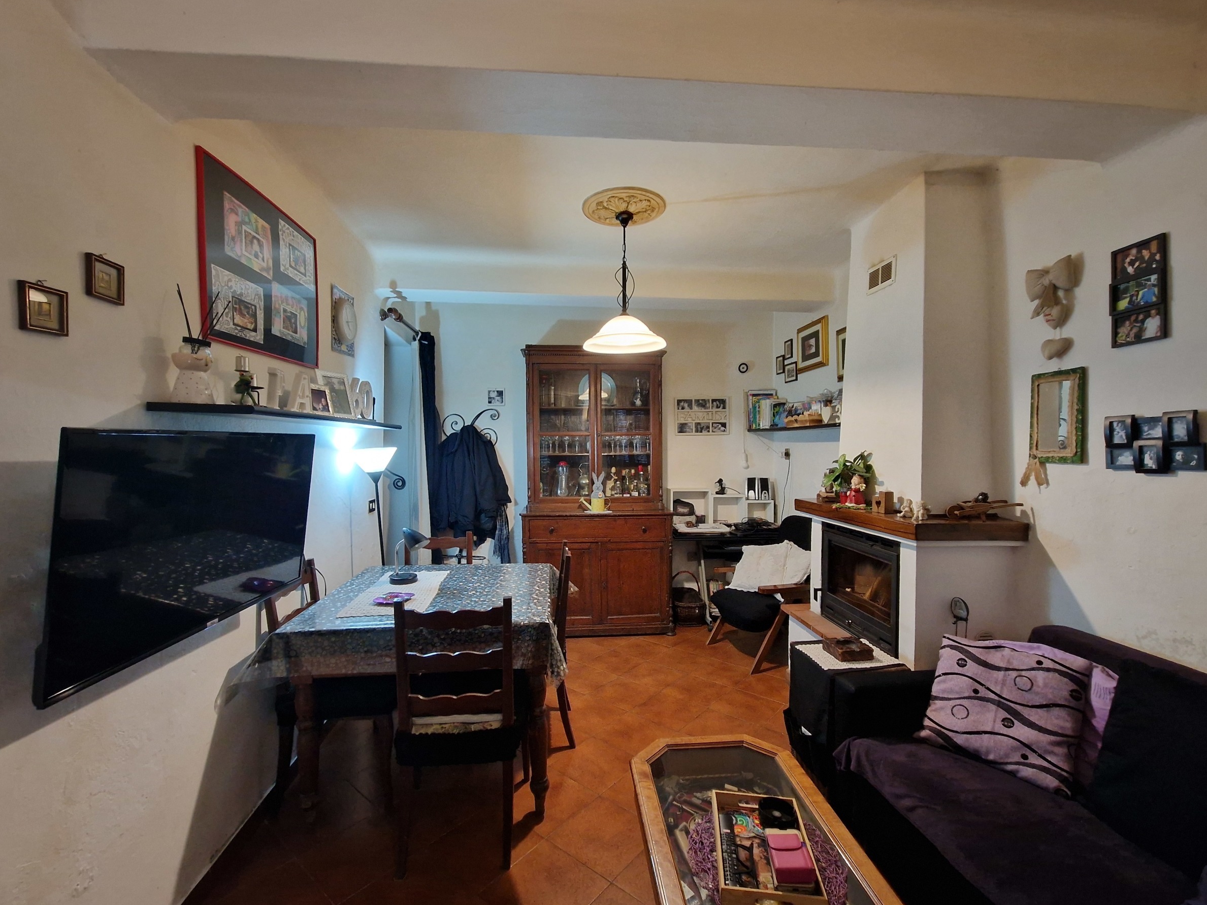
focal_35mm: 14
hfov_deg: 102.0
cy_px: 462
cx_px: 617
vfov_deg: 85.7
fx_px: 488
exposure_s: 1/33
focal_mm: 2.2
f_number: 2.2
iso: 640
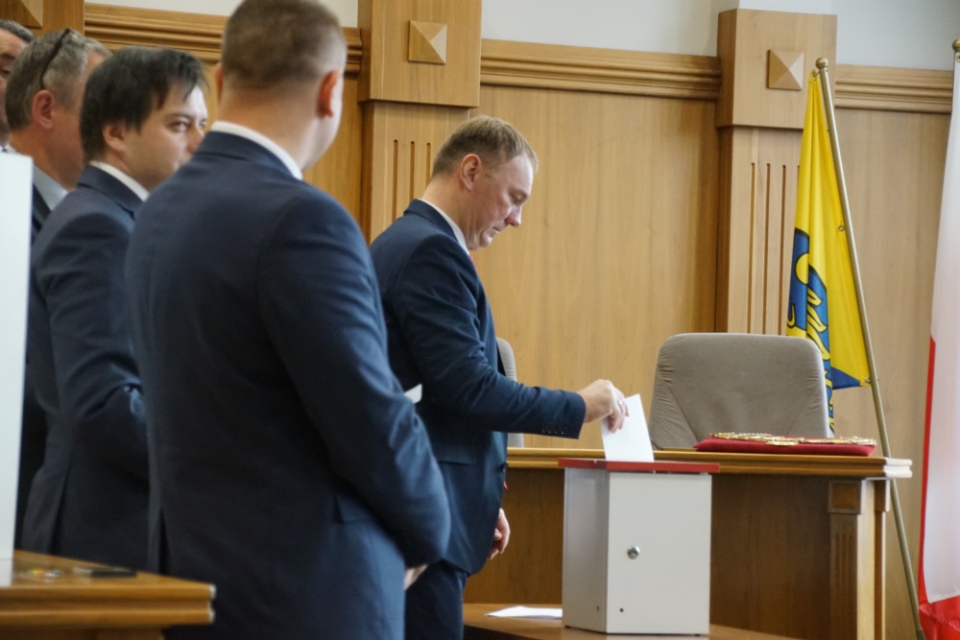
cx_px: 480
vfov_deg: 12.2
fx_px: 3000
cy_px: 320
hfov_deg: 18.2
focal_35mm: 112
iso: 3200
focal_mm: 75
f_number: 5.6
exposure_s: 1/160
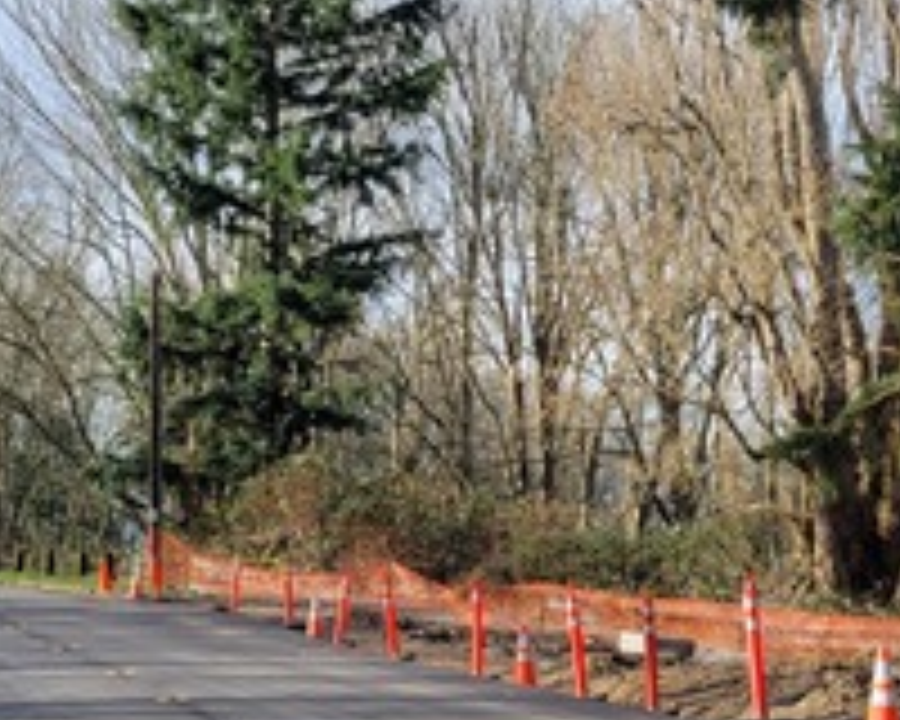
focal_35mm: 71
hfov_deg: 26.7
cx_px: 387
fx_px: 1891
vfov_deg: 21.4
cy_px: 500
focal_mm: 5.4
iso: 40
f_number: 1.8
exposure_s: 1/873
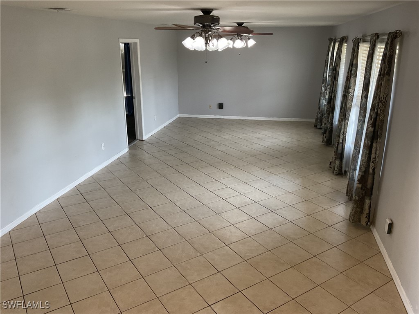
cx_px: 210
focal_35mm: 29
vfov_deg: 48.2
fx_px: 351
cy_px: 157
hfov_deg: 61.7
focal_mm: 3
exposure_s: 1/60
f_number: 1.8
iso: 80
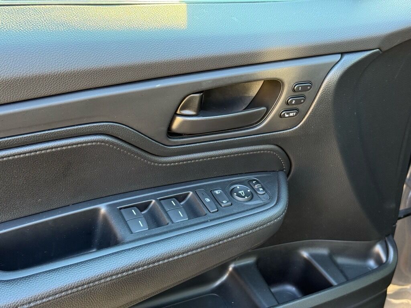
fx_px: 570
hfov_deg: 39.7
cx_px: 206
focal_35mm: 48
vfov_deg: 30.3
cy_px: 154
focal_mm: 6.76
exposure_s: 1/72
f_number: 1.78
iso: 160
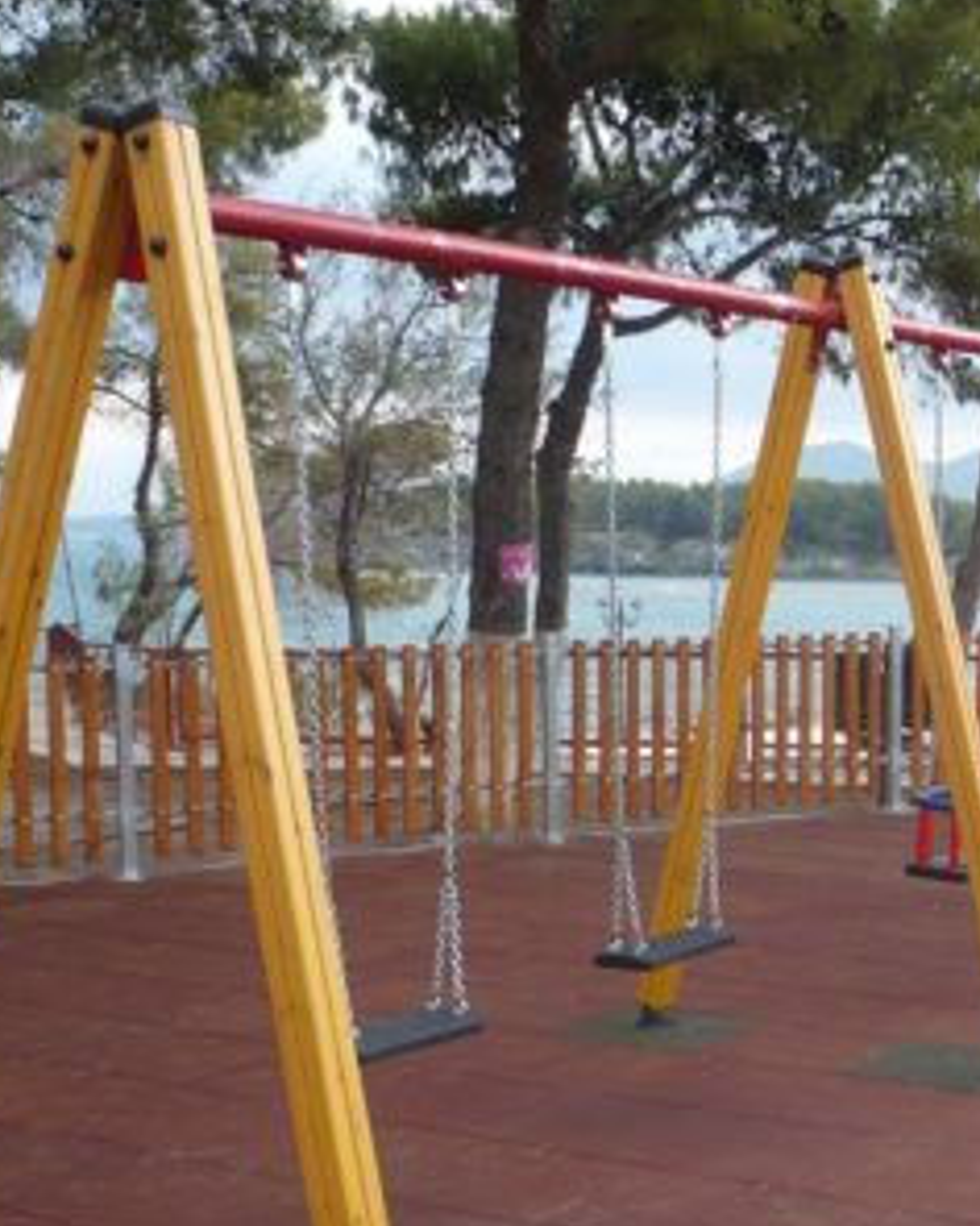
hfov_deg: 24.8
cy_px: 758
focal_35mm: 58
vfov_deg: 32.3
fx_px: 2103
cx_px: 1009
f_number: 2.8
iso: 100
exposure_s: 1/400
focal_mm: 5.8
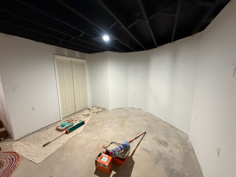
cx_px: 118
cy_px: 88
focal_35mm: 14
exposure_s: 1/60
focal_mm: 2.22
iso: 640
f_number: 2.2
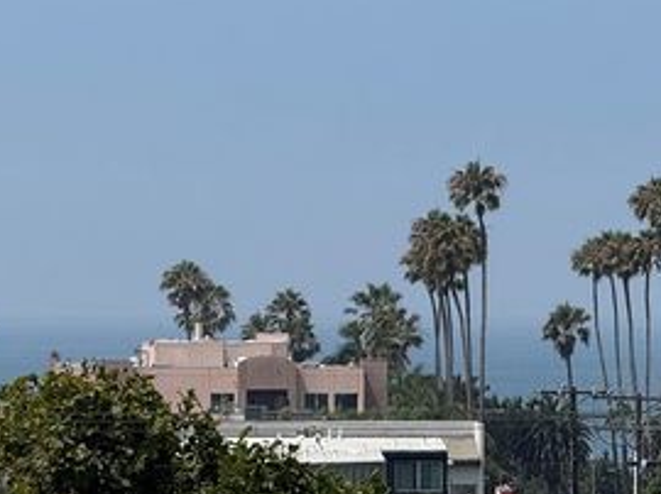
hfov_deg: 7.5
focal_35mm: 264
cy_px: 99
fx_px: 5037
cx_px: 120
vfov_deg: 5.6
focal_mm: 15.66
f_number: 2.8
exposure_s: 1/2933
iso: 50
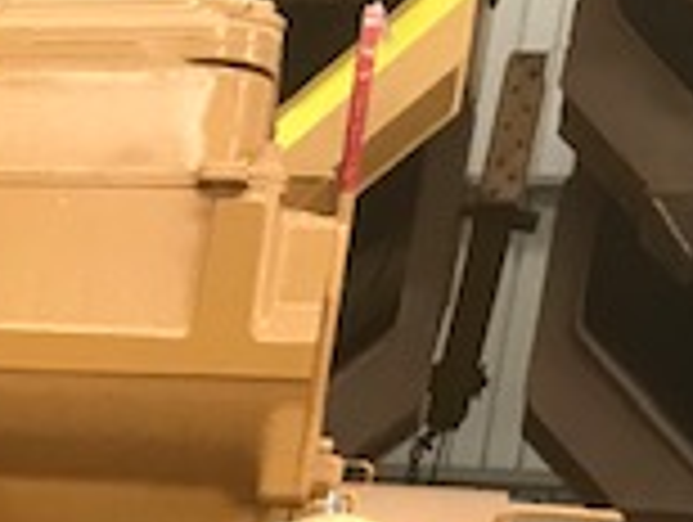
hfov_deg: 14.1
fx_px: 2326
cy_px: 954
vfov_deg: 11.8
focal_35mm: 116
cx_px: -716
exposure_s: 1/33
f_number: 1.8
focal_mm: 3.99
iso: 40
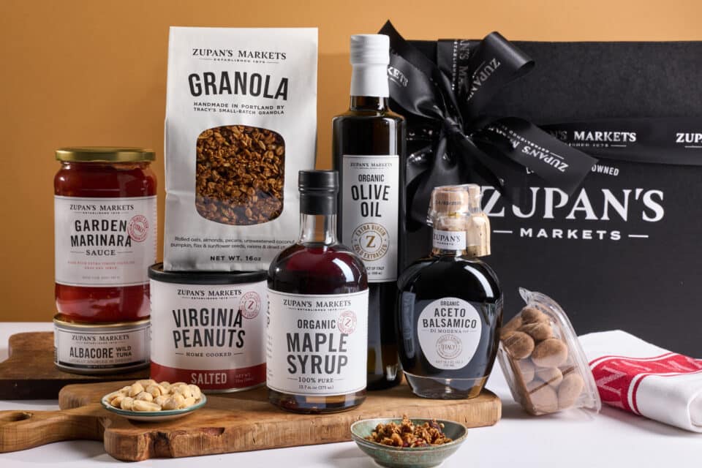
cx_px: 351
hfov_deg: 31.4
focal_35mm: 64
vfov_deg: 21.2
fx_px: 1248
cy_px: 234
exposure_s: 1/160
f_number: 16
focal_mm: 64
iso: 400
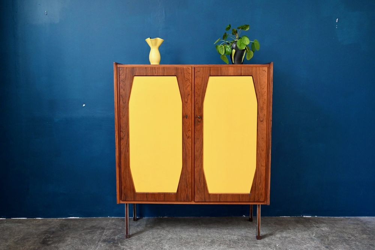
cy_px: 125
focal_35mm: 34
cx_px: 188
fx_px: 360
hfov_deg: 55.1
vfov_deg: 38.4
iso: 2500
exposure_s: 1/125
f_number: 4
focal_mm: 34.5
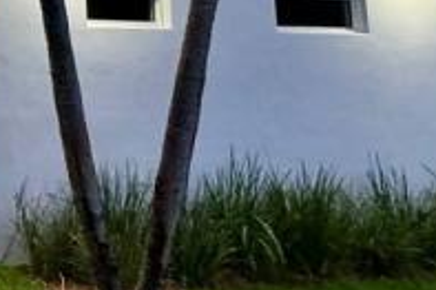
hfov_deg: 21.1
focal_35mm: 71
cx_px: -310
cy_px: -55
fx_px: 859
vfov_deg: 18.2
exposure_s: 1/60
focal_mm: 2.22
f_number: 2.2
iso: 500
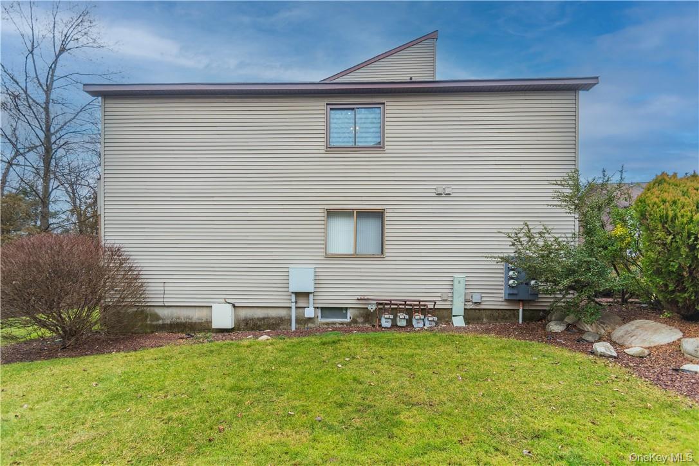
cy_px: 233
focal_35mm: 15
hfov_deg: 100.4
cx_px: 350
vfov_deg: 77.3
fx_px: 291
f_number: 5
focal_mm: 10
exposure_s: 1/100
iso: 100
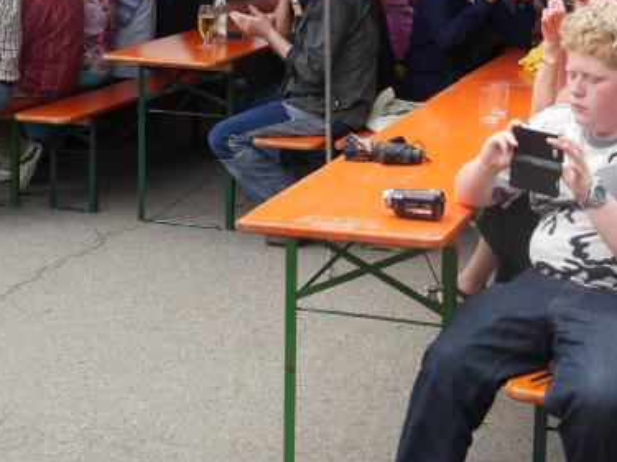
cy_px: 112
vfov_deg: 18.3
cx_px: 248
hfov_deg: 24.4
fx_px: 1425
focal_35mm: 80
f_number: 6.3
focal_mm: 25
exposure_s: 1/125
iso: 200
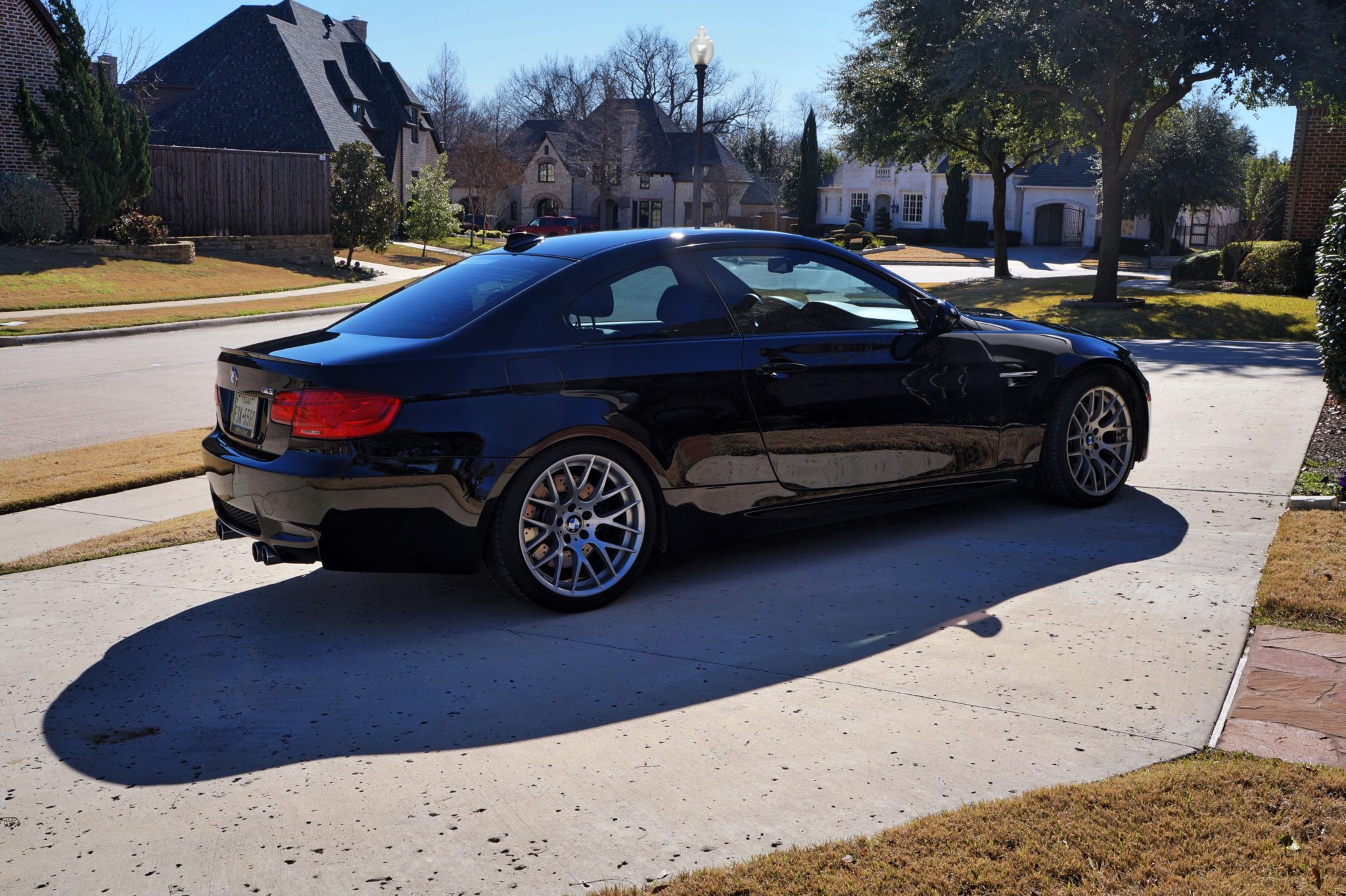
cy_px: 448
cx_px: 673
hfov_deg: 55.1
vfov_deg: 38.3
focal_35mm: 34
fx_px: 1289
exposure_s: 1/125
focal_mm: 23
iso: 100
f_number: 11
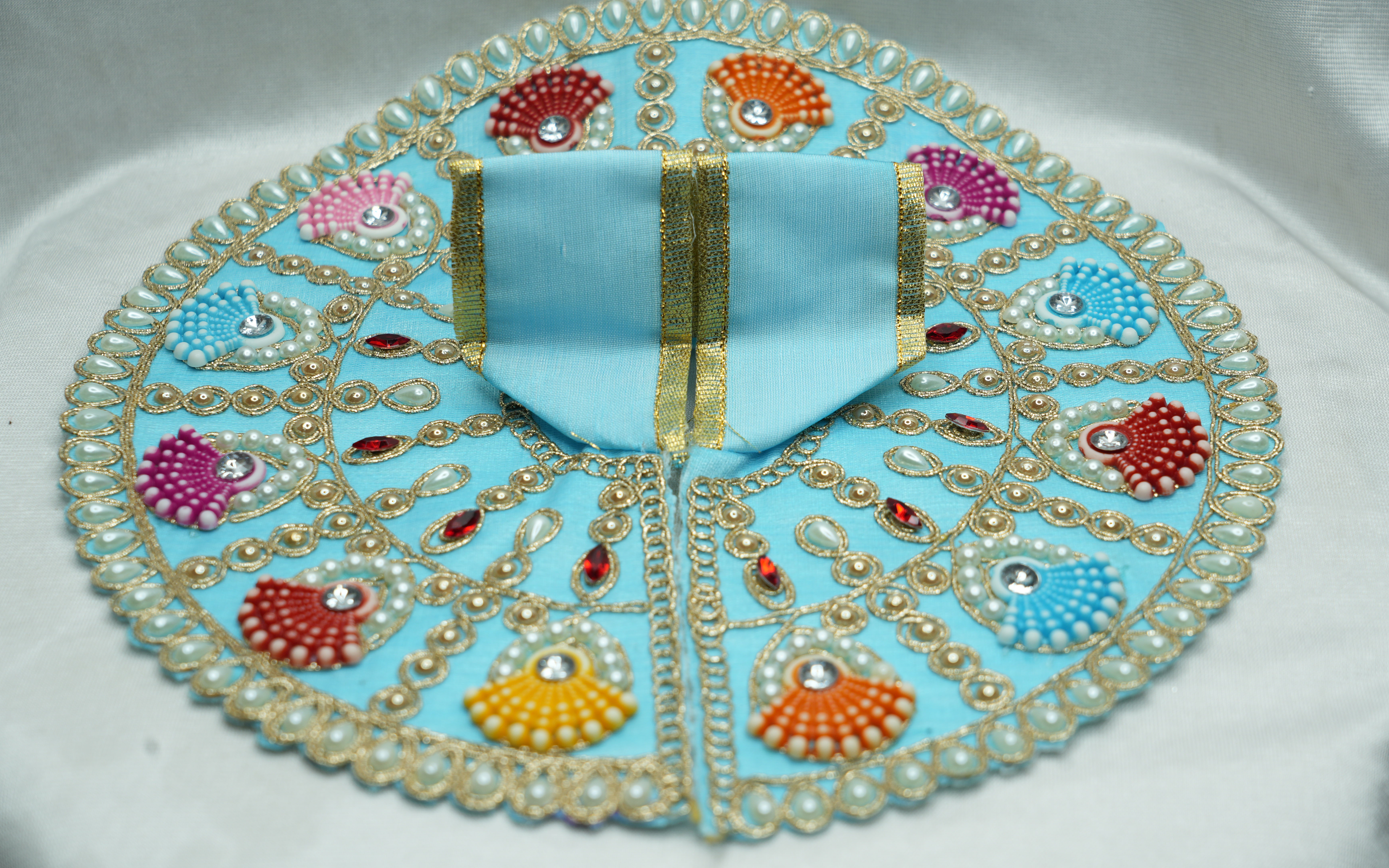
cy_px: 438
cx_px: 695
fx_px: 2536
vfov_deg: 19.4
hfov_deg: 30.6
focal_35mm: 67
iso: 160
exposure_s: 1/50
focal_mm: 65
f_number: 7.1
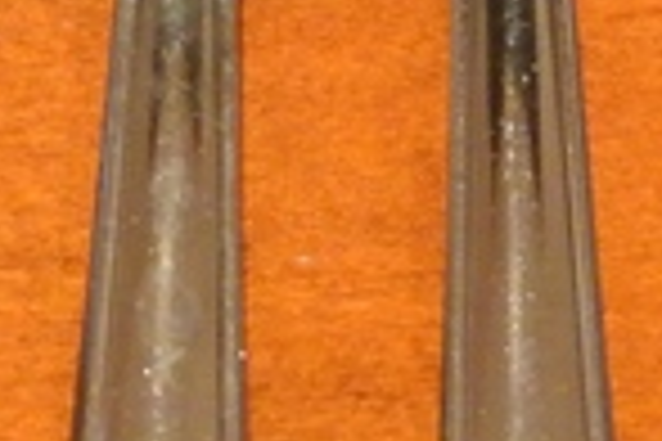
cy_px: -29
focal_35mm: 299
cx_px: 288
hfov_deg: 6.9
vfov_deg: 4.6
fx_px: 5498
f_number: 4.2
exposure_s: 1/30
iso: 2200
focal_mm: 16.3
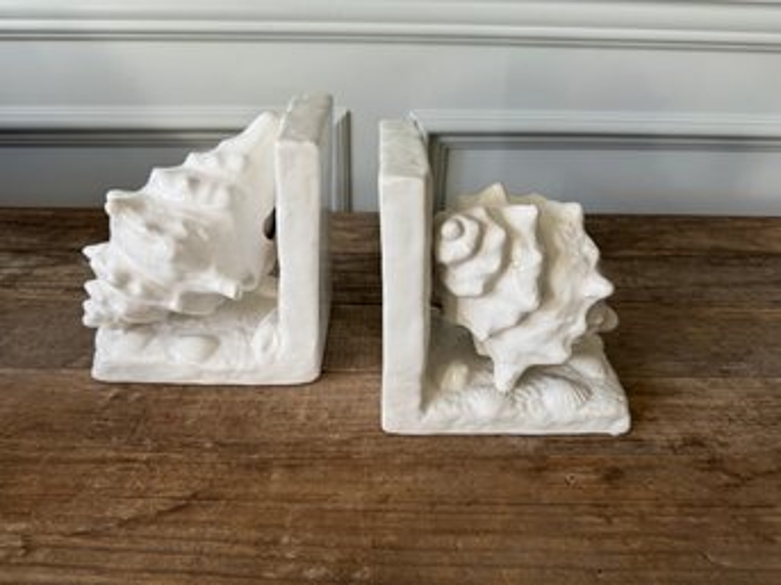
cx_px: 390
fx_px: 541
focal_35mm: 24
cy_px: 292
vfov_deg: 56.8
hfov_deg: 71.6
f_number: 1.78
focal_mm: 6.76
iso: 200
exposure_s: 1/85
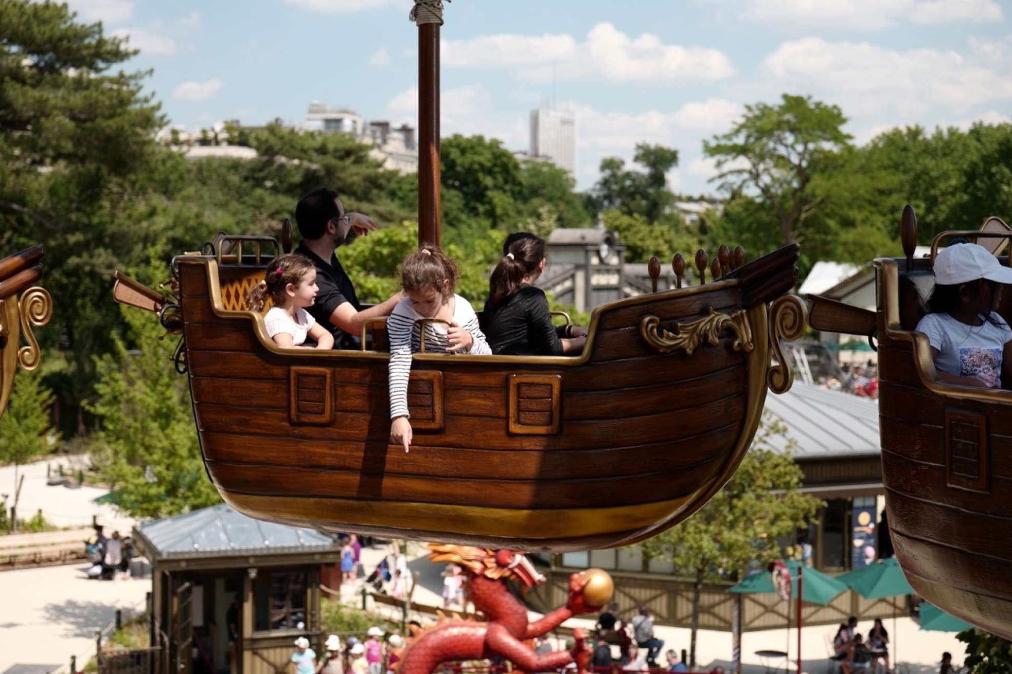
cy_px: 338
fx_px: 1715
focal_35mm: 61
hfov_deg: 32.9
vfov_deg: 22.3
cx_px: 509
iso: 64
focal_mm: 60
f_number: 3.7
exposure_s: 1/500
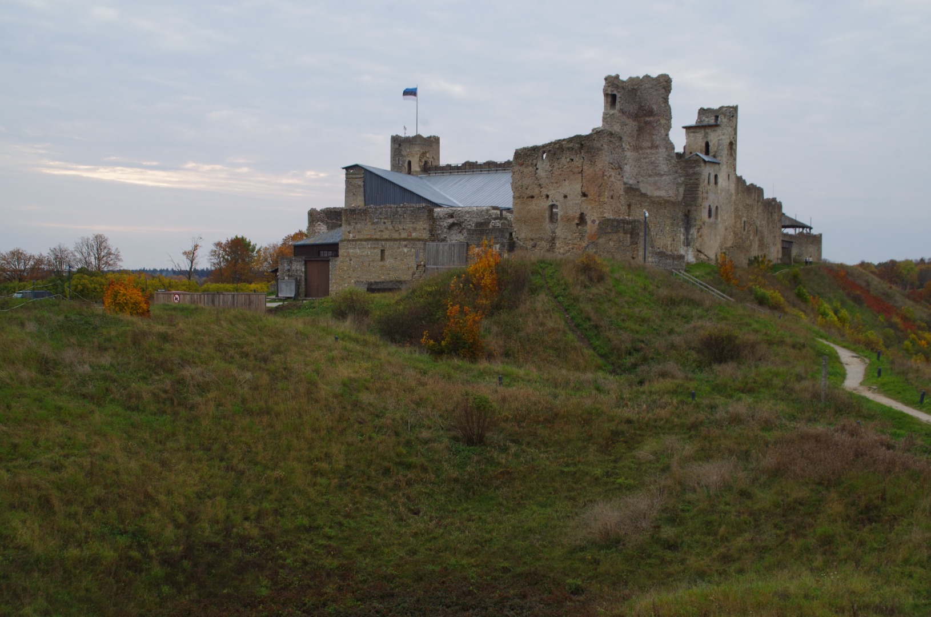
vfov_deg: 27.4
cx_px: 466
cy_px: 308
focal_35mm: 49
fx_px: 1265
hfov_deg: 40.4
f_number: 11
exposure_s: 1/80
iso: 250
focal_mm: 33
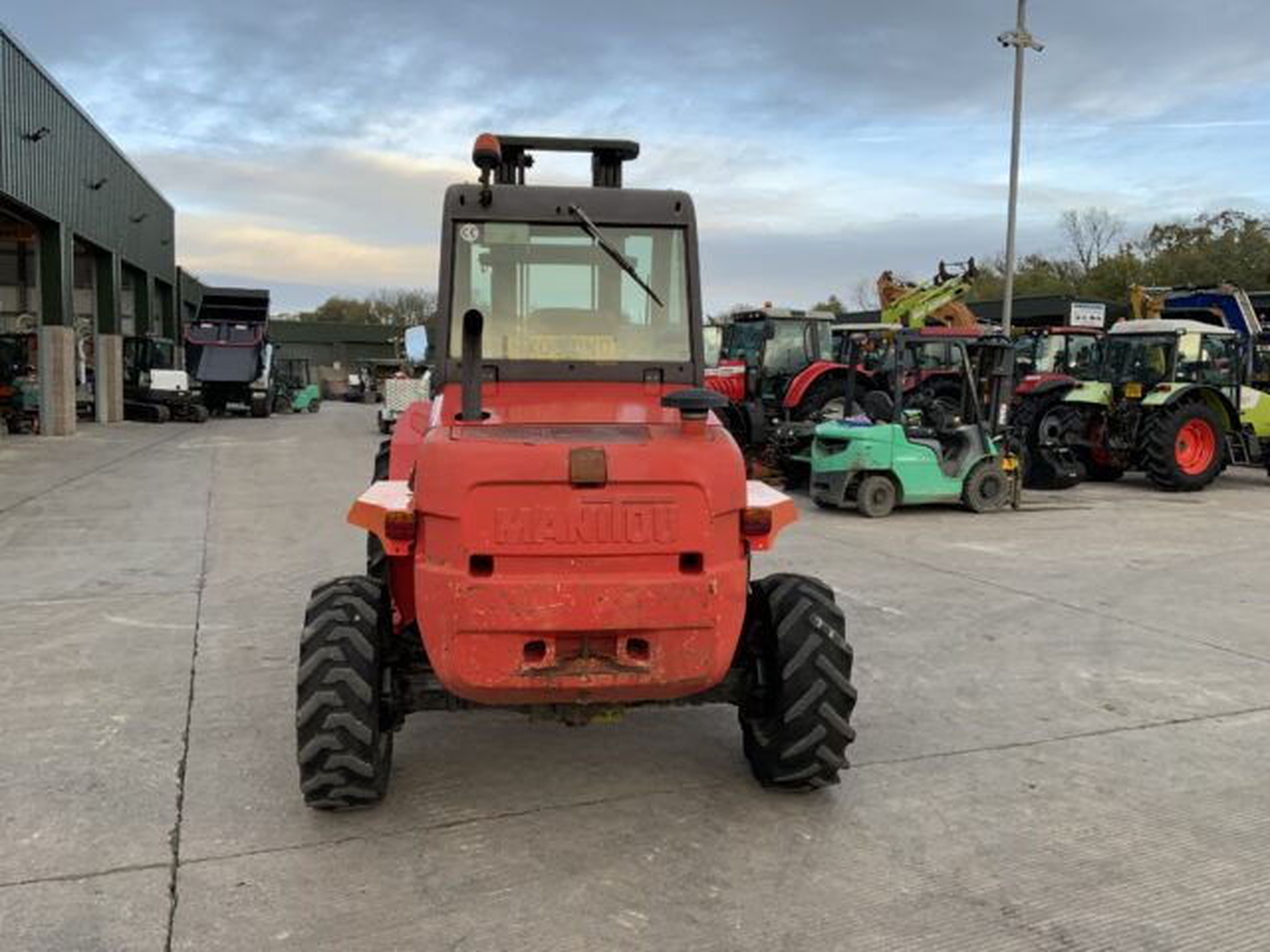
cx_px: 635
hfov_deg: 61.7
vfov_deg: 48.2
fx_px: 1064
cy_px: 476
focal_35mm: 29
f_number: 1.8
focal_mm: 3
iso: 16
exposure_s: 1/129
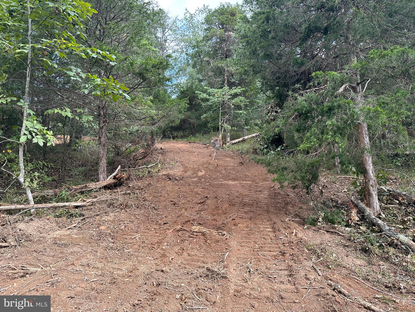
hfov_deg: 71.6
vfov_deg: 56.8
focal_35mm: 24
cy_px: 156
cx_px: 208
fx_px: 288
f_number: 1.78
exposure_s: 1/475
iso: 80
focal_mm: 6.86
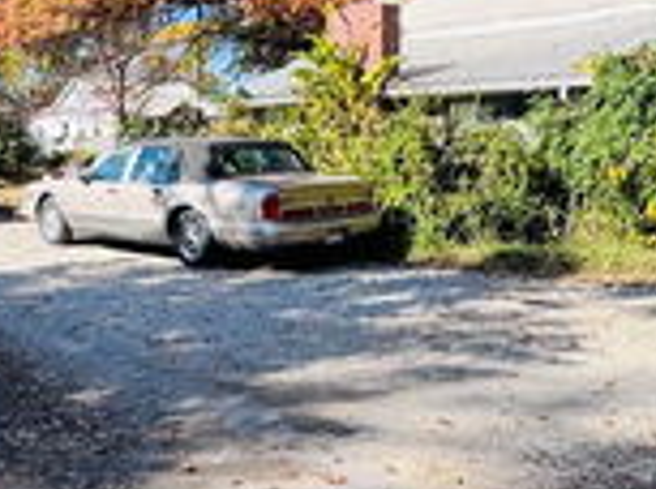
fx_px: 889
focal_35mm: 47
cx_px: 279
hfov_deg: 40.4
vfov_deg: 30.7
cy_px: 279
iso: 40
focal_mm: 2.22
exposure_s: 1/879
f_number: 2.2
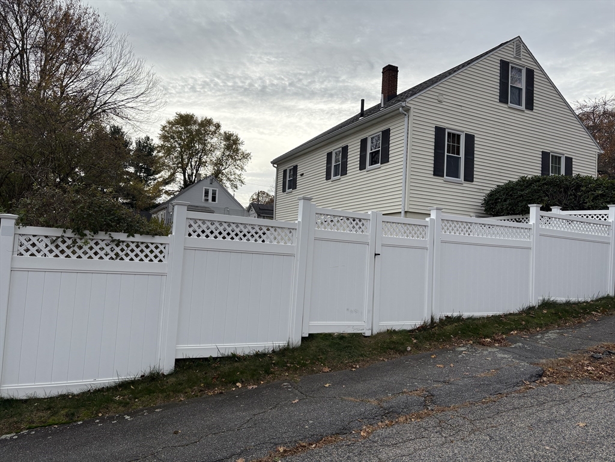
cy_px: 231
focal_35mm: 26
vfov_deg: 53.1
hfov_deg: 67.3
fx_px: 462
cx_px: 308
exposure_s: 1/3448
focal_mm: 5.96
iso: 50
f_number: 1.6
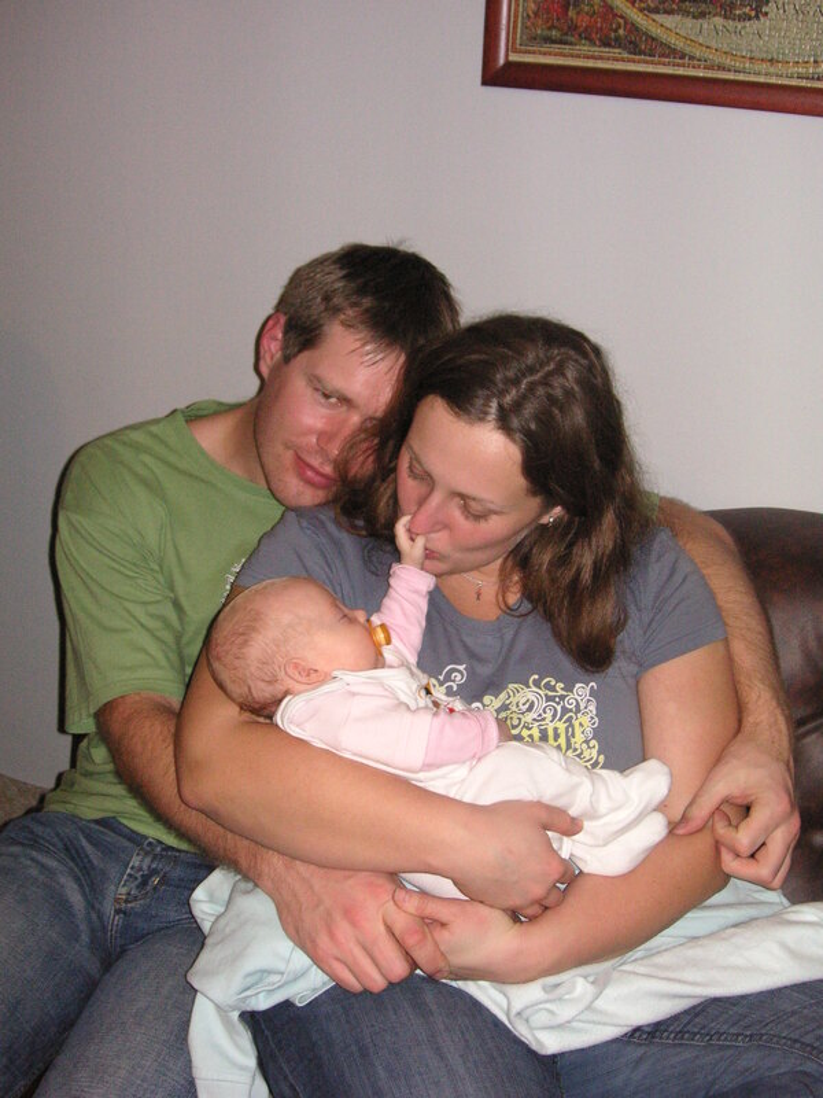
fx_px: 1395
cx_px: 412
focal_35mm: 44
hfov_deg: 32.9
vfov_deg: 42.9
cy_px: 549
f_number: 3.1
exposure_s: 1/45
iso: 160
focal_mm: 7.3
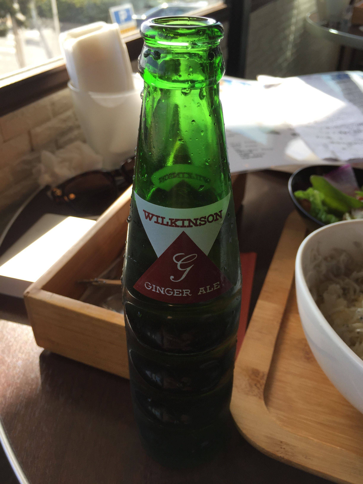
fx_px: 405
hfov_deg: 48.2
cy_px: 242
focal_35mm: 29
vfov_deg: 61.7
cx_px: 182
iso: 32
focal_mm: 4.15
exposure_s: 1/482
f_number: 2.2
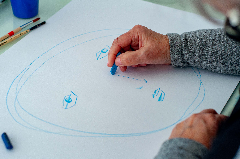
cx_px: 120
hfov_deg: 27.0
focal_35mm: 75
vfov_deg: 18.1
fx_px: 499
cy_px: 80
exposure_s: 1/1250
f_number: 3.2
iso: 320
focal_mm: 50
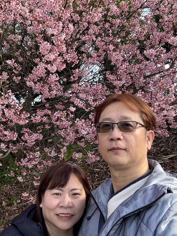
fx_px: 204
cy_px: 118
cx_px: 88
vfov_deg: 60.0
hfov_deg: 46.8
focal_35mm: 30
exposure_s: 1/180
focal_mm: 2.69
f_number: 1.9
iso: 25
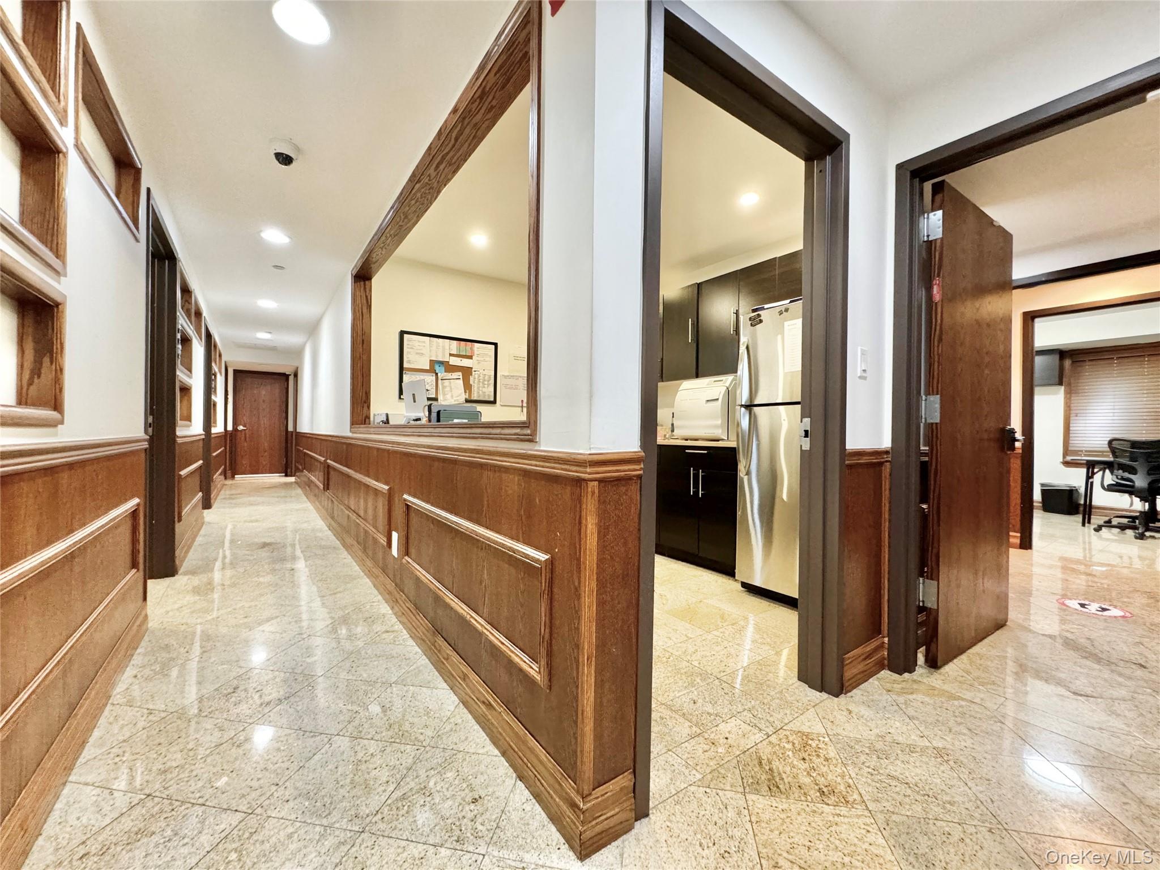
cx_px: 580
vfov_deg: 85.7
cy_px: 435
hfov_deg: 102.1
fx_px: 469
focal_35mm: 14
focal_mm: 2.22
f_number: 2.2
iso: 500
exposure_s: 1/60
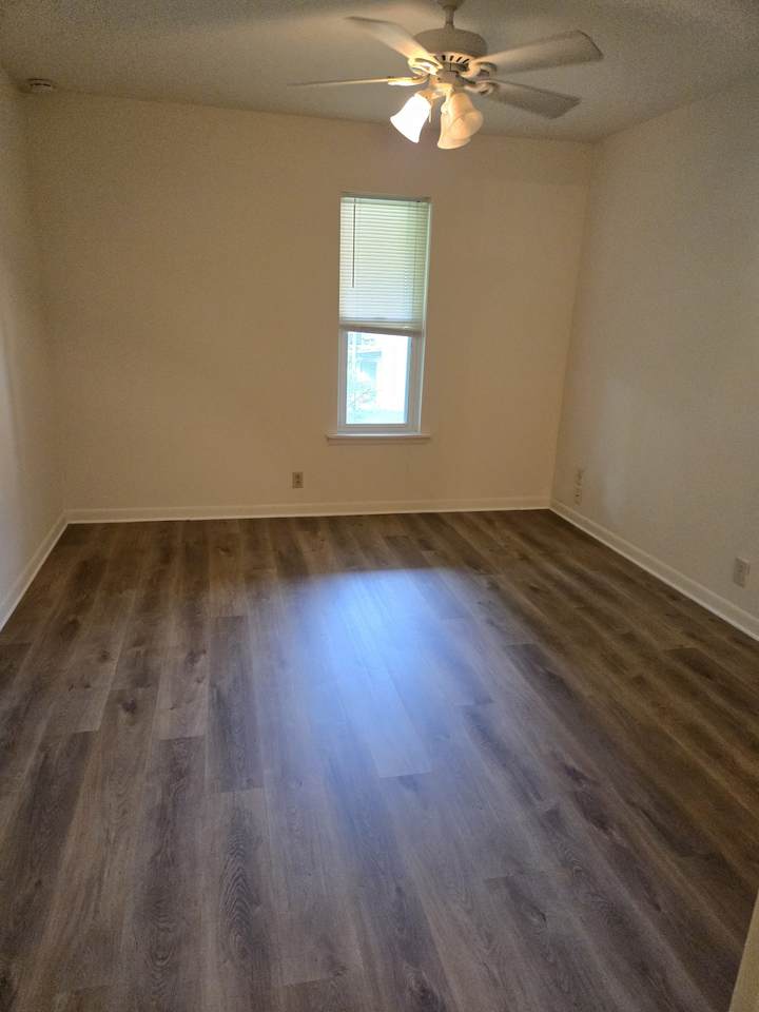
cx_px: 380
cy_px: 506
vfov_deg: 73.9
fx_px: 672
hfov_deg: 58.9
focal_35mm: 23
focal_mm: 5.4
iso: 800
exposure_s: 1/120
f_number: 1.8
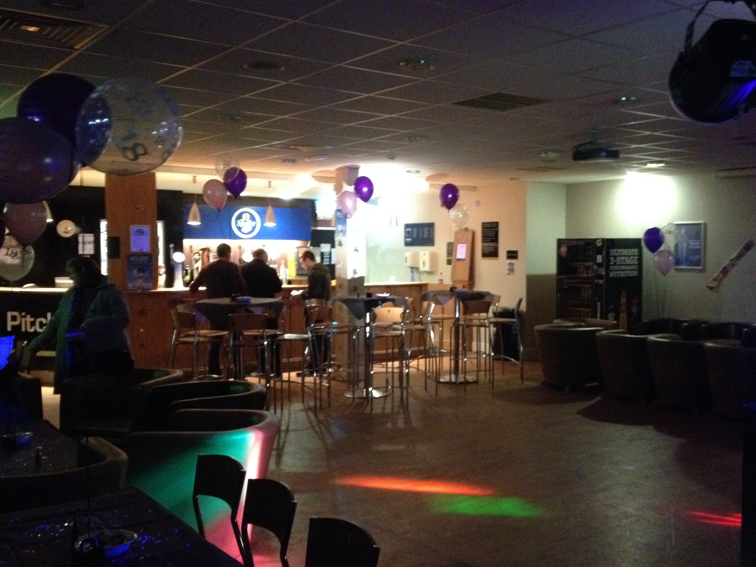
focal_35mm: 40
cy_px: 280
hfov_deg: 46.7
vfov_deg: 36.0
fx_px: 874
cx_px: 430
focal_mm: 4.28
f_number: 2.4
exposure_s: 1/15
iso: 800
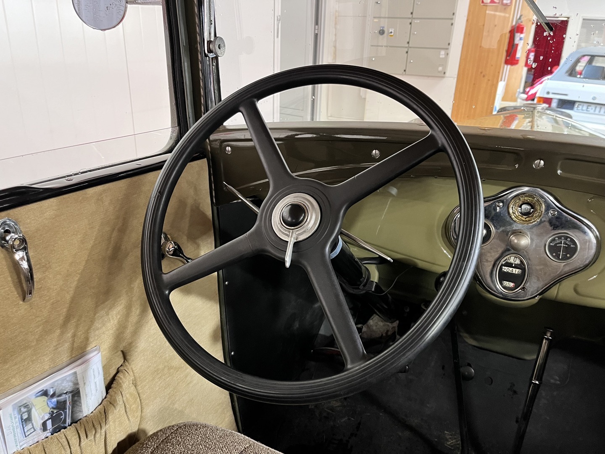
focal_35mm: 26
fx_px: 454
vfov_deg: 53.1
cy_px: 227
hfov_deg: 67.3
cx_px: 302
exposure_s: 1/50
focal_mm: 5.1
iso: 400
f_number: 1.6
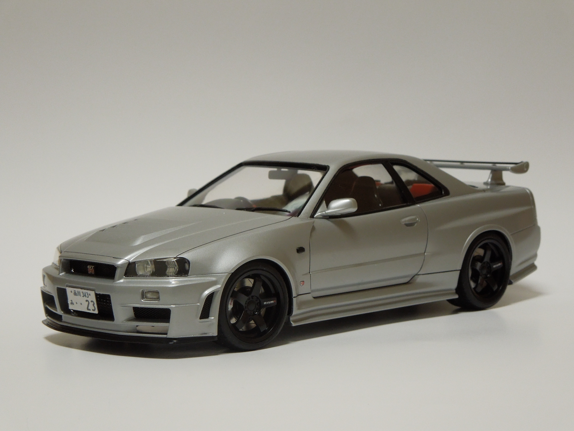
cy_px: 216
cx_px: 287
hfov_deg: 22.0
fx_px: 1476
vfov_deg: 16.6
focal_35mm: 89
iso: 400
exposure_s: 1/30
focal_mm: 16
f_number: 4.6
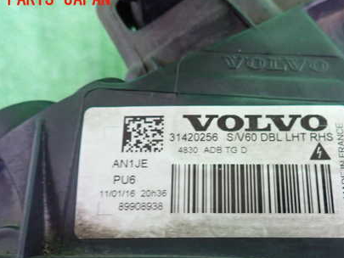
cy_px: 180
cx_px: 211
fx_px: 368
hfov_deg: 49.7
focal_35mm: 37
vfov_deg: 38.1
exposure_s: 1/30
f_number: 2
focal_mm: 4.5
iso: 800
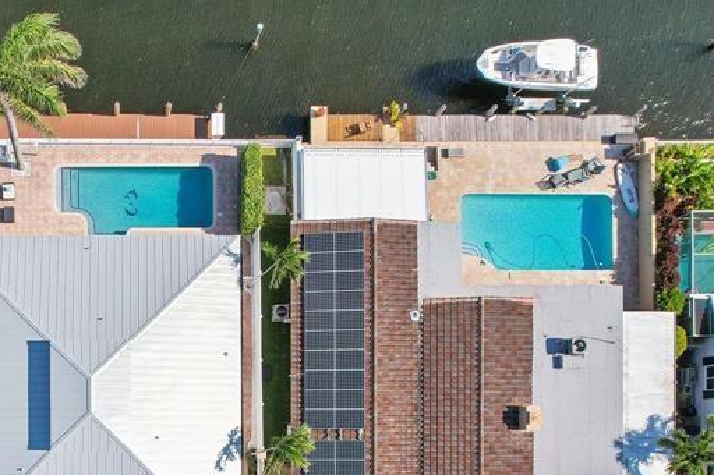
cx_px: 105
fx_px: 872
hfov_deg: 41.8
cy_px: 449
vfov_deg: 29.0
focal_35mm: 44
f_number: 2.8
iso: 110
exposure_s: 1/2500
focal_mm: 8.4
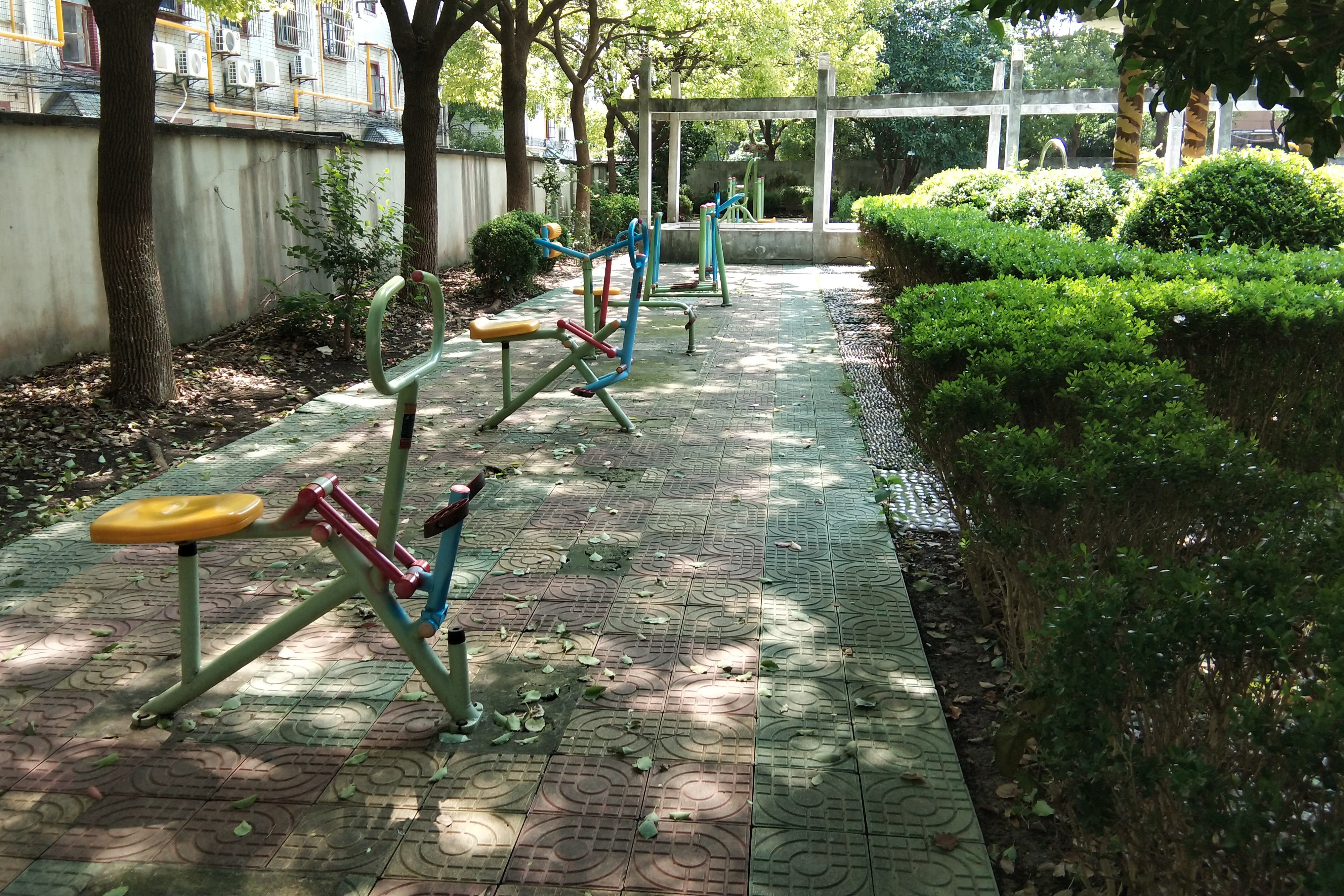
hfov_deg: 57.2
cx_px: 670
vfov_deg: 39.9
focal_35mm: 33
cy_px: 381
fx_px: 1232
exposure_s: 1/100
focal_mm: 3.69
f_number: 2.2
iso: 50
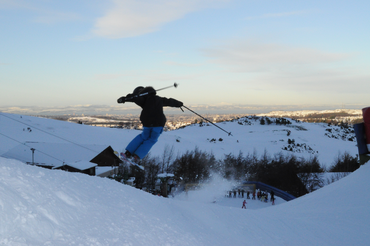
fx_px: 524
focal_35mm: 51
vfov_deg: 26.4
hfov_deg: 38.9
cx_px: 185
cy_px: 123
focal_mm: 34
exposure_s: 1/200
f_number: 32
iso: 2000
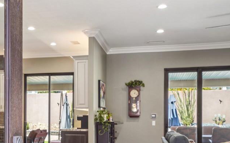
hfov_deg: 34.2
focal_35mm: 58
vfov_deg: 22.0
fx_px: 363
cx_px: 51
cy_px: 118
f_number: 7.1
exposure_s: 1/25
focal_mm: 35
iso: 400
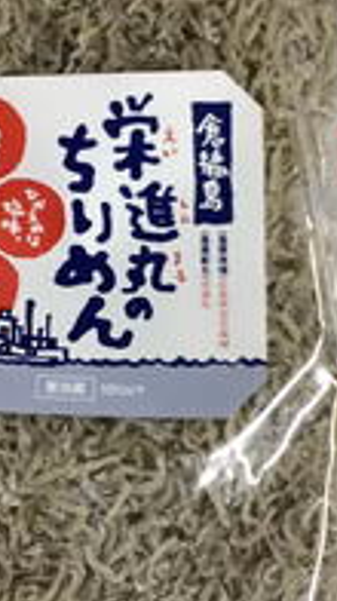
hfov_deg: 17.4
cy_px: 285
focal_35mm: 69
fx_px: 1098
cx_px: 98
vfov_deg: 30.6
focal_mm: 3.3
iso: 80
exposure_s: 1/60
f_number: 2.4
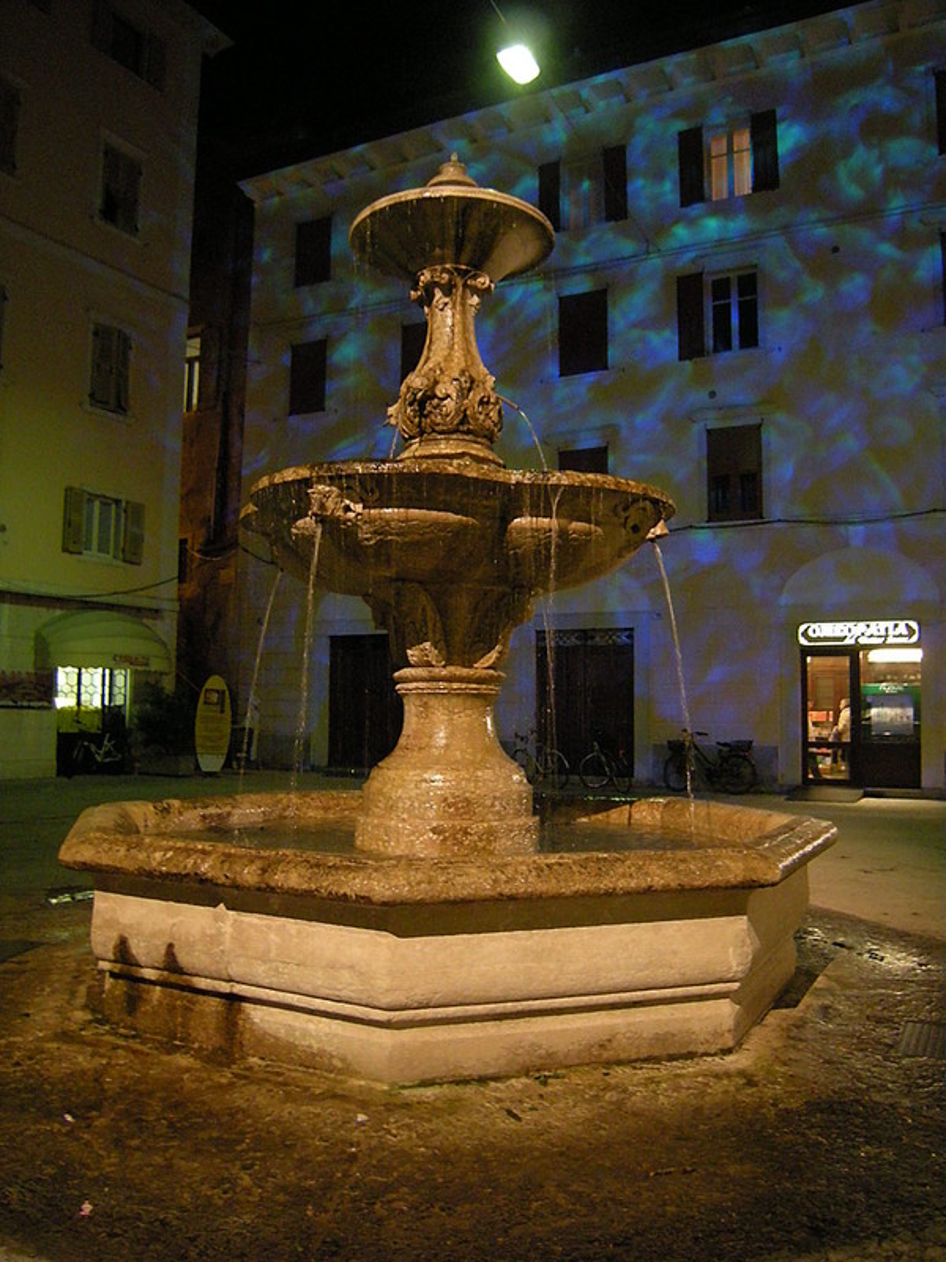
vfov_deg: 63.4
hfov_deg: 49.7
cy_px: 631
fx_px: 1020
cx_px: 473
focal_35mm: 28
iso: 400
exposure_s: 1/12.5
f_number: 2.8
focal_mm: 4.7
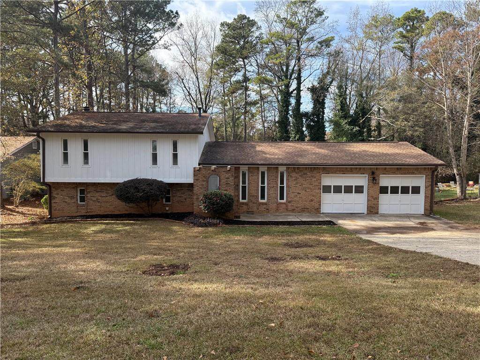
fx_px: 333
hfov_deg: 71.6
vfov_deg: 56.8
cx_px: 240
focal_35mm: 24
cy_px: 180
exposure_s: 1/1493
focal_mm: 6.76
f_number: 1.78
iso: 100
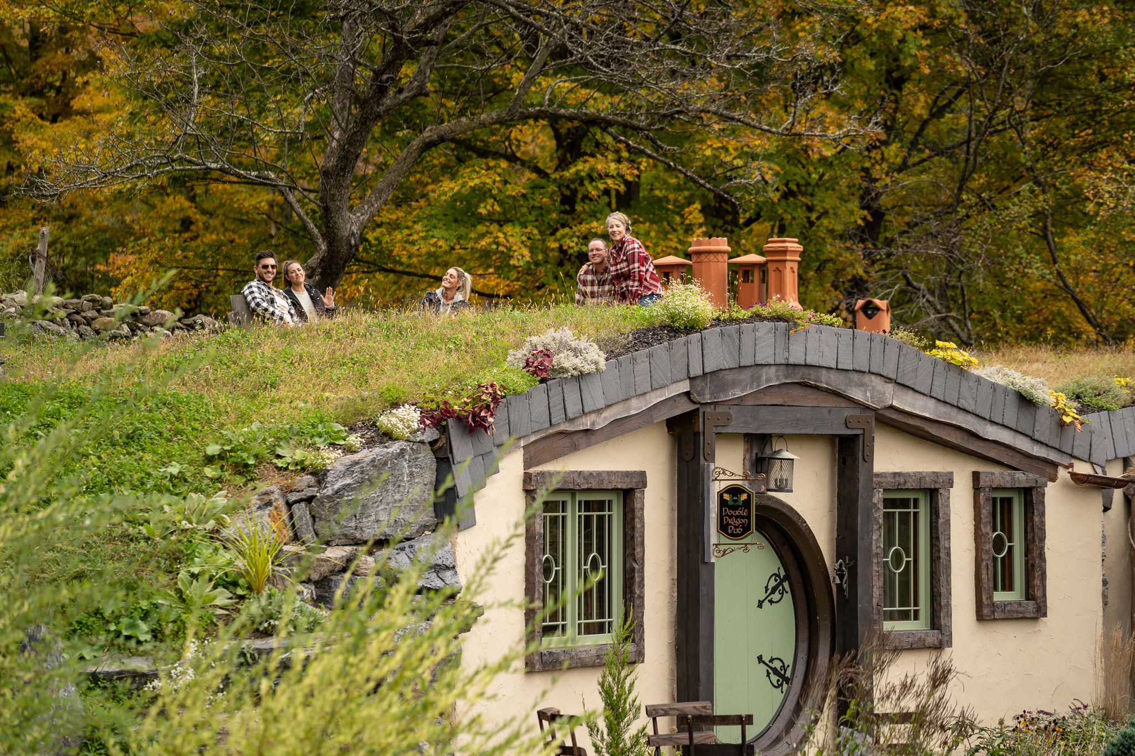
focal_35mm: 155
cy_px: 378
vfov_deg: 8.9
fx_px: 4886
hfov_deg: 13.3
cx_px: 568
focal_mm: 155
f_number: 4
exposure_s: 1/200
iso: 100
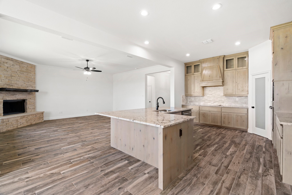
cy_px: 98
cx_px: 146
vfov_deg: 73.7
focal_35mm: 16
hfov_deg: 96.7
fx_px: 130
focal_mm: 16
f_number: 8
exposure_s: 1/2.5
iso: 400
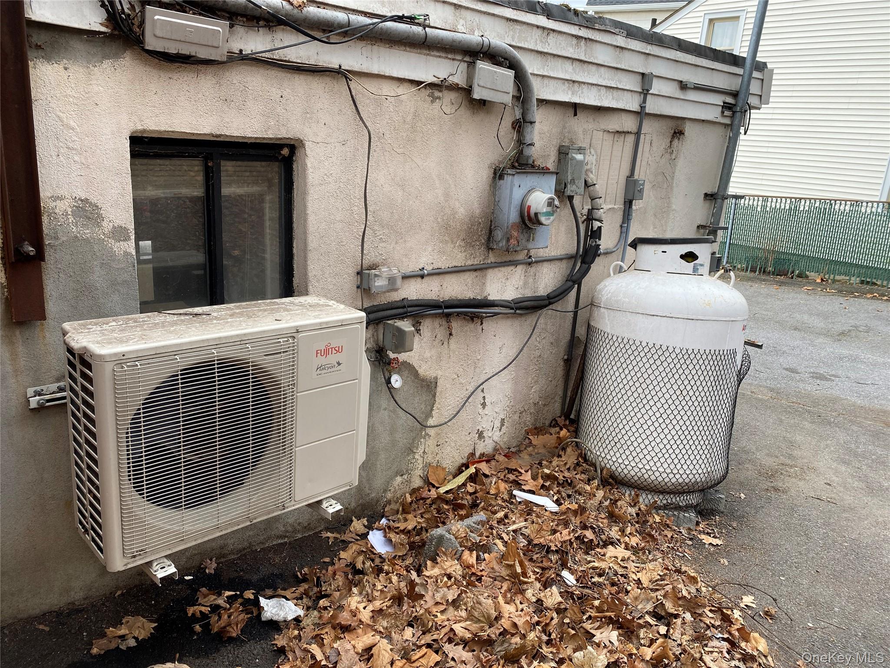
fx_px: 668
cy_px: 334
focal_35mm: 26
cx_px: 445
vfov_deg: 53.1
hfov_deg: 67.3
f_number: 1.8
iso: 32
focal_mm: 4.25
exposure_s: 1/122
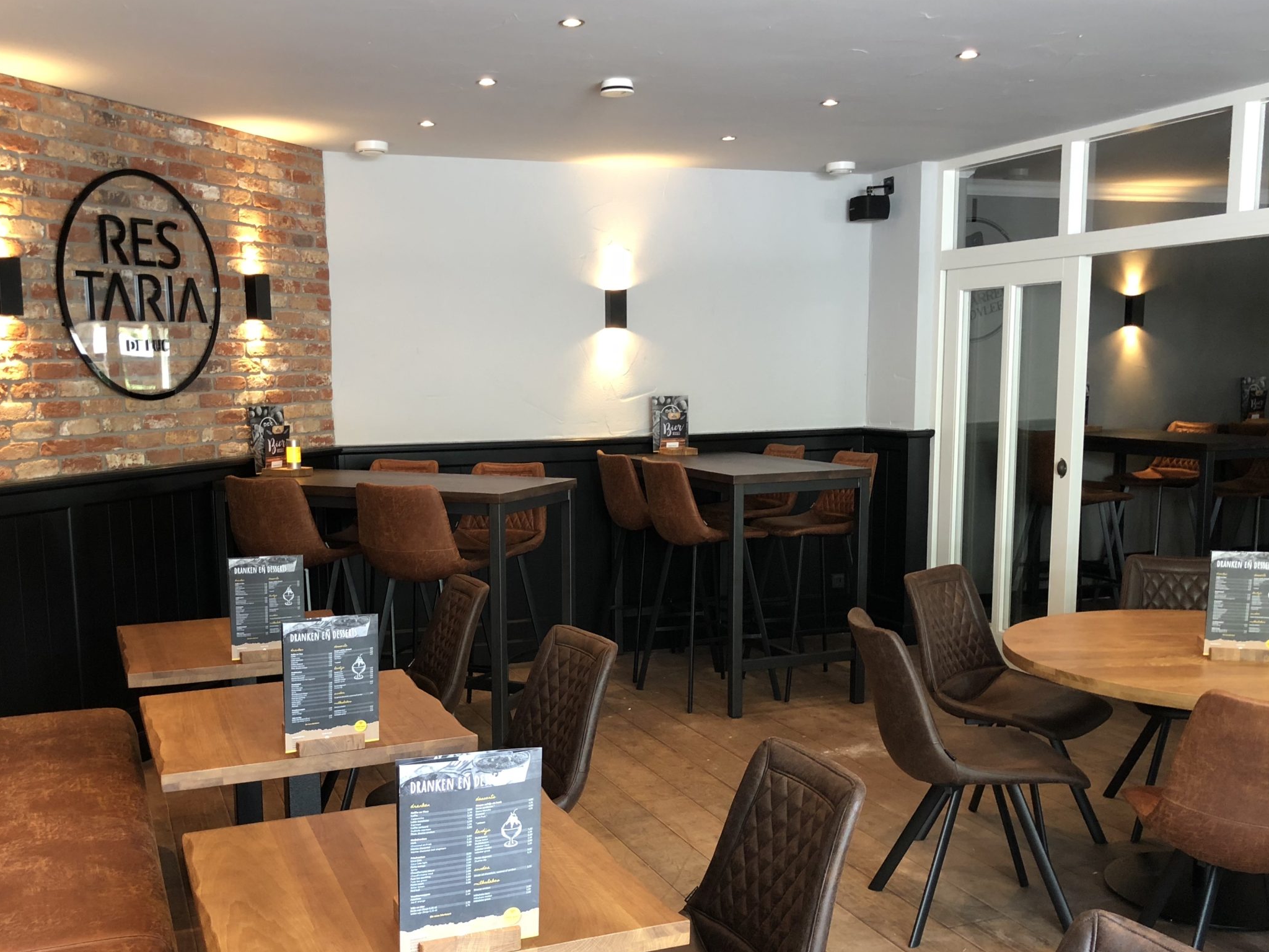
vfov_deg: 40.5
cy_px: 569
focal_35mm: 35
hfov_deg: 52.5
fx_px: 1283
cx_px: 563
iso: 50
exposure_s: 1/17
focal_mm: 4
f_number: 1.8
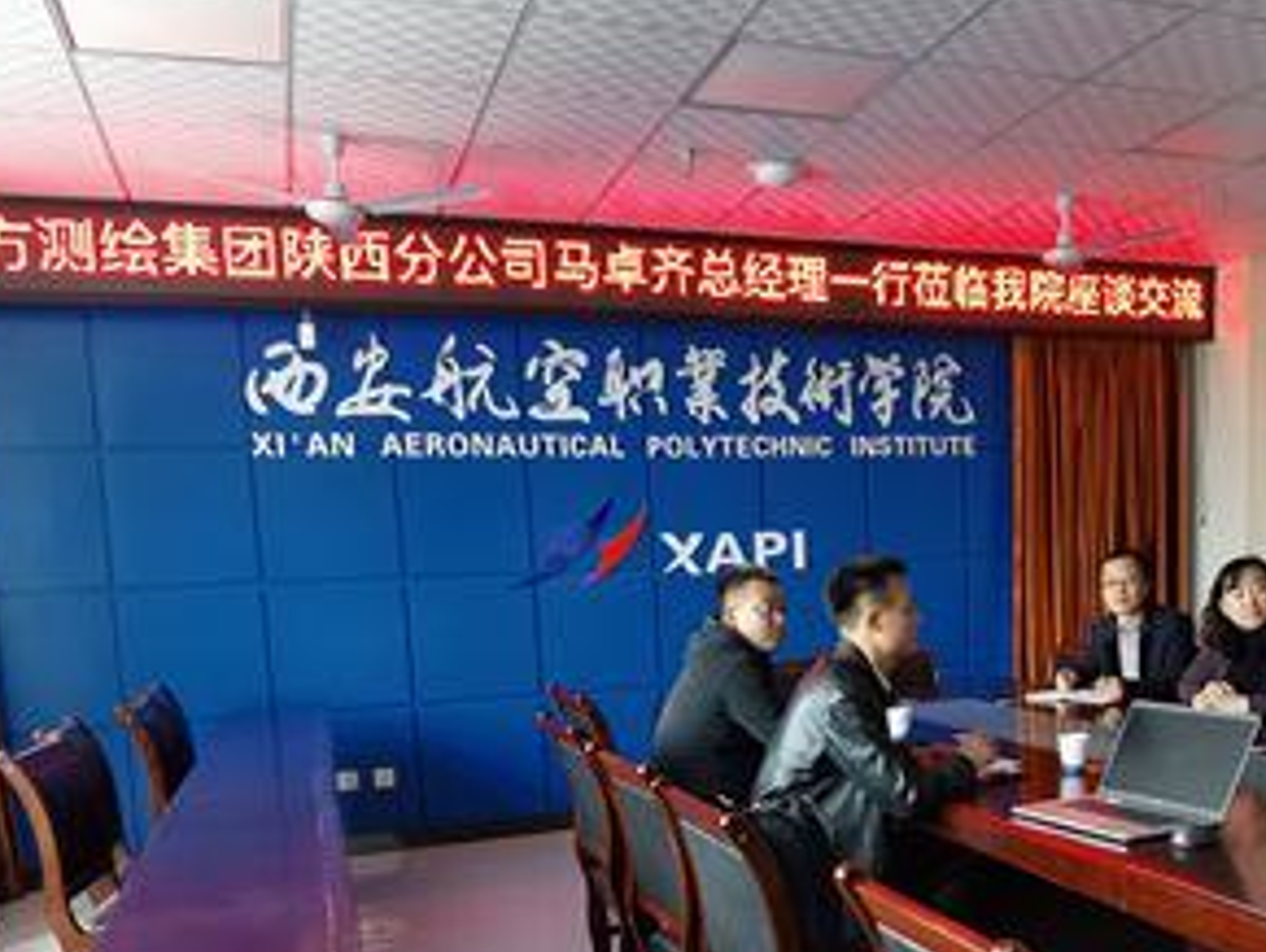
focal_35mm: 31
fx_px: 1135
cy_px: 723
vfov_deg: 43.9
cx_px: 821
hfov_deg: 57.3
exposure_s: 1/50
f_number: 2.2
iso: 200
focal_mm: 2.26
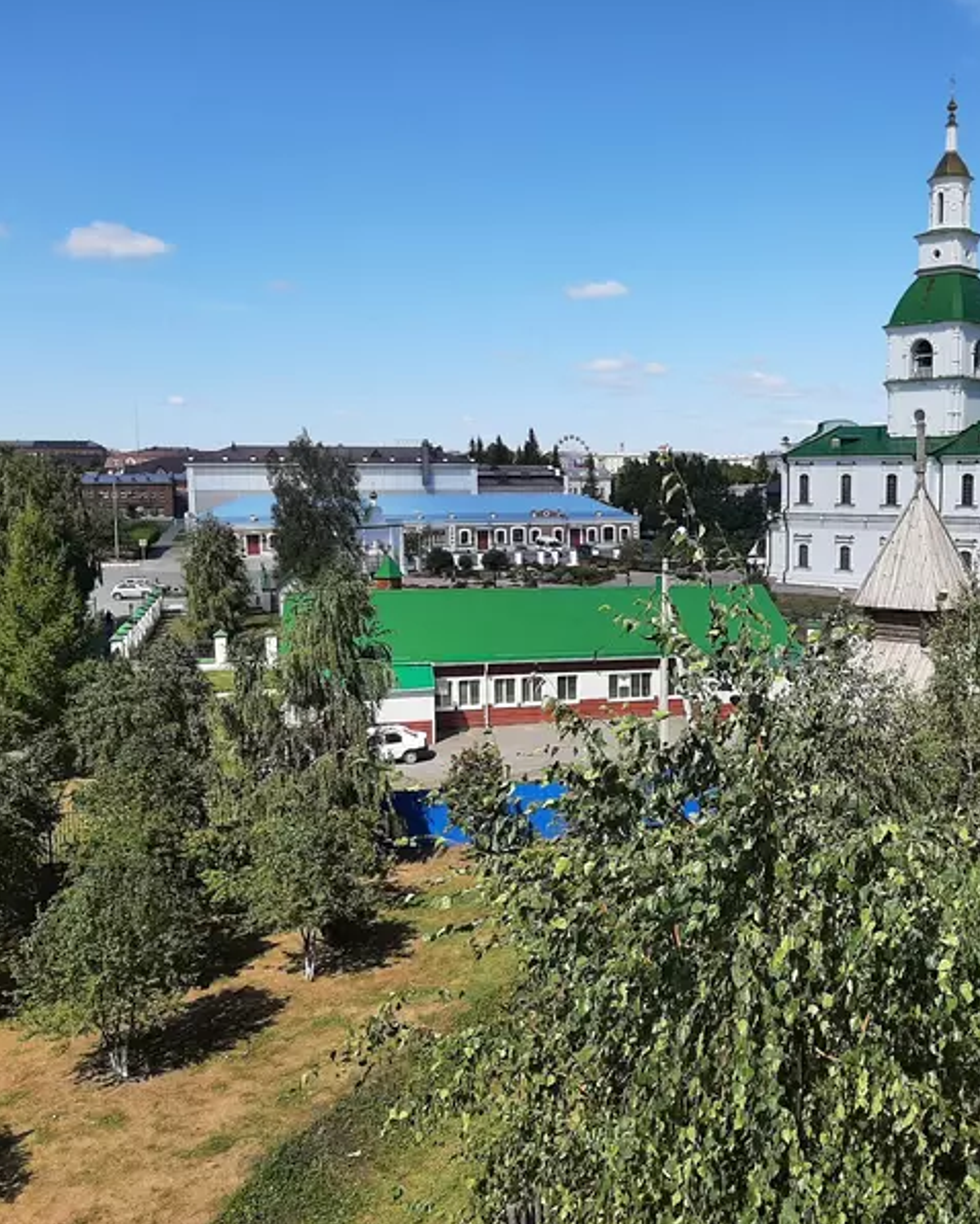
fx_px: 1232
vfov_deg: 52.8
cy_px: 613
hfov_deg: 42.5
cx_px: 689
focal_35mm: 34
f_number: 1.7
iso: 40
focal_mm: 3.93
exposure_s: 1/2976
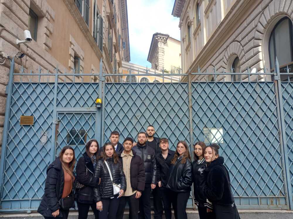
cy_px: 110
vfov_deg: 54.9
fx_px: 212
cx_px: 146
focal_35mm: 25
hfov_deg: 69.4
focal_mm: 4.6
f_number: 2
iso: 32
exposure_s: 1/100
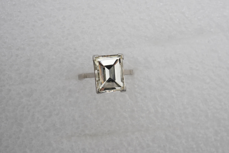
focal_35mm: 45
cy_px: 76
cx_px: 114
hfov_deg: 43.6
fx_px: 286
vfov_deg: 29.9
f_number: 20
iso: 500
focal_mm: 30
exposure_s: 1/125
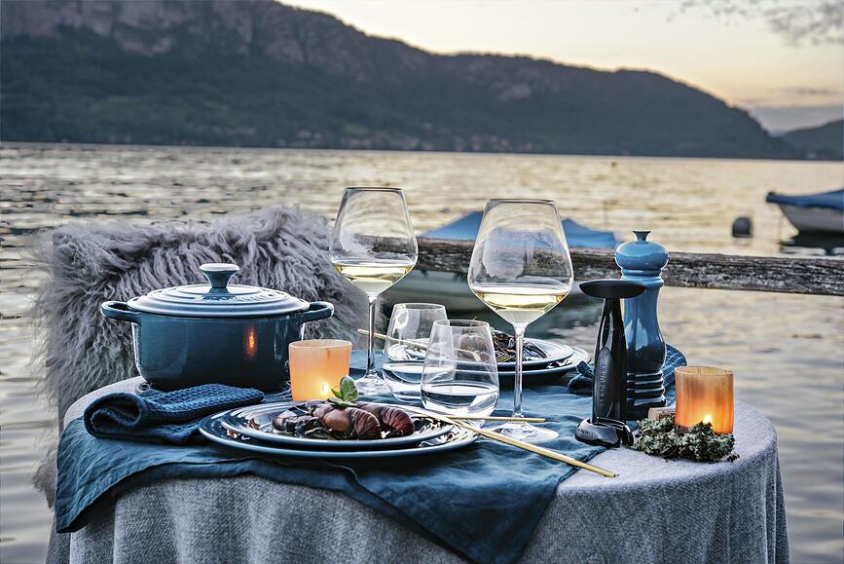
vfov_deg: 22.6
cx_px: 422
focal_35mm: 60
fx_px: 1407
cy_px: 282
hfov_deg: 33.4
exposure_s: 1/80
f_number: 9
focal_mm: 60
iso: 800
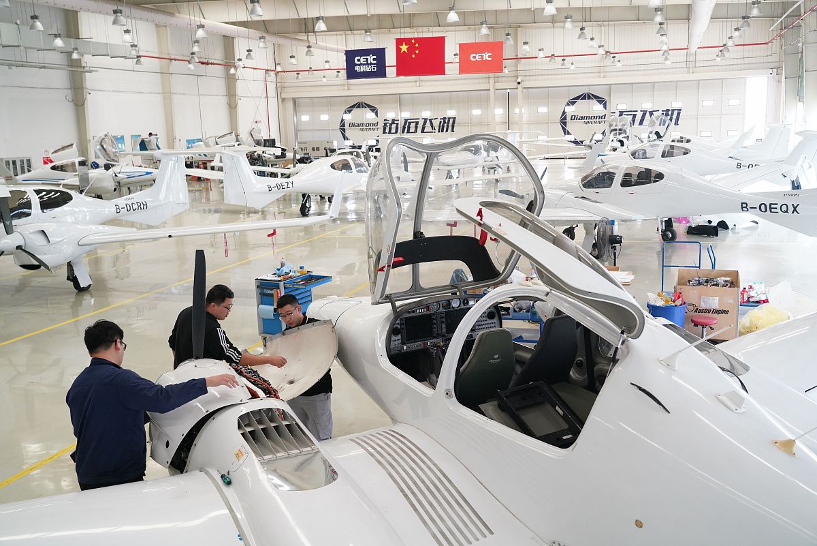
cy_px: 273
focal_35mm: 34
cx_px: 408
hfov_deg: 55.8
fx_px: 772
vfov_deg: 38.9
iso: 4000
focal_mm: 34
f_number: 5
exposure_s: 1/320
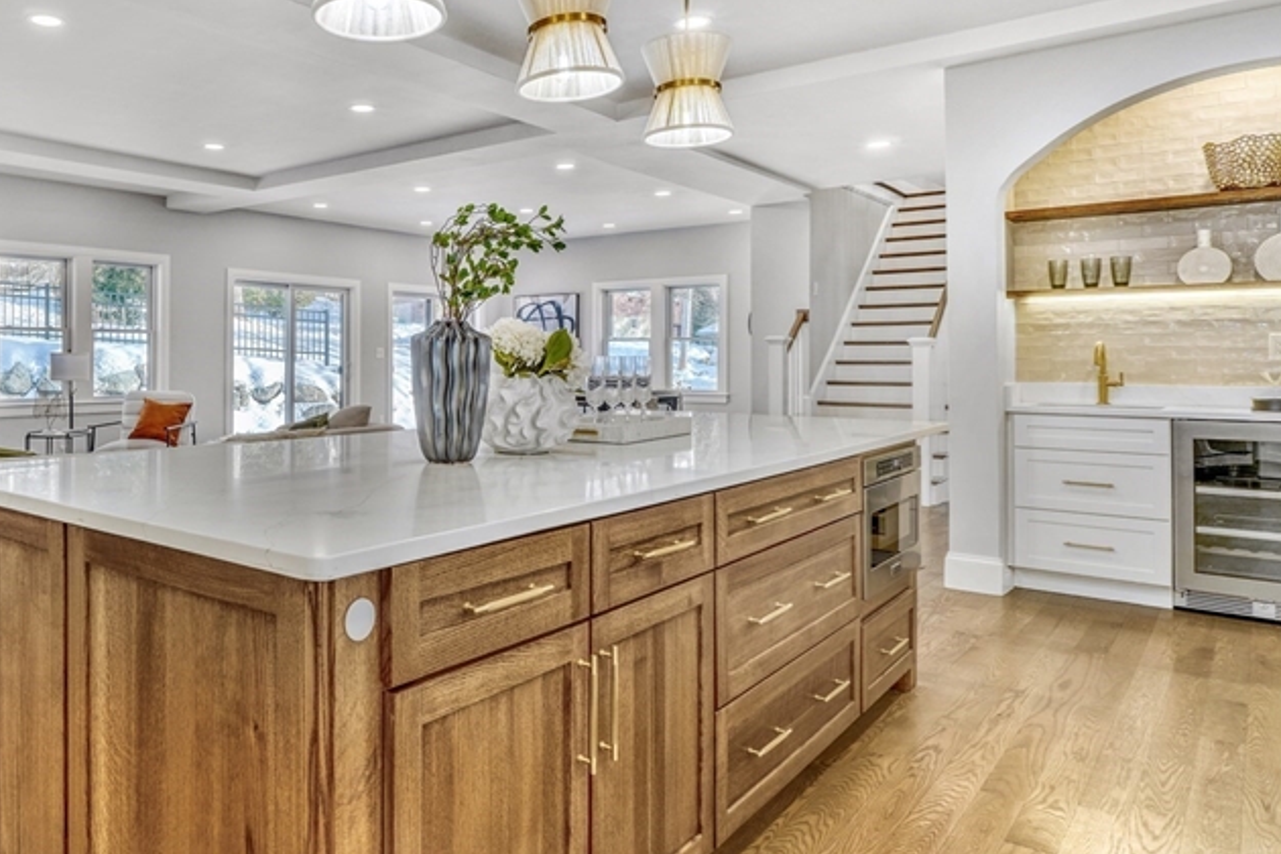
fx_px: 954
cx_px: 409
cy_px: 357
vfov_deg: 48.0
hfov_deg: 65.6
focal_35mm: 27
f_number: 9
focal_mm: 11
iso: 160
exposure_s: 1/4
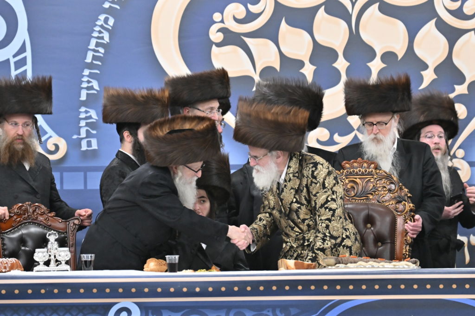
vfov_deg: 4.6
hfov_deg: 6.9
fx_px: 3957
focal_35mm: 300
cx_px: 238
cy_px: 158
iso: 1250
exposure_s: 1/320
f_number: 2.8
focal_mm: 200
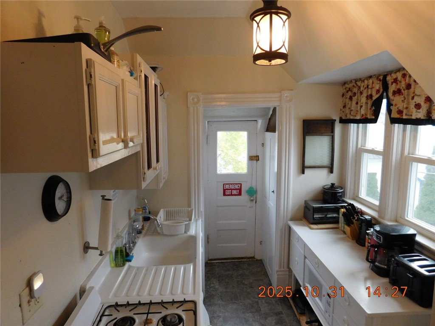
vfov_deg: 58.9
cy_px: 163
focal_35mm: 23
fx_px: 289
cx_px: 218
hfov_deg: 73.9
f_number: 3
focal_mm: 4
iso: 200
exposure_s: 1/30
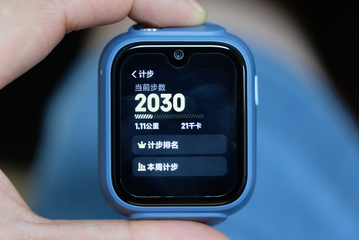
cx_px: 180
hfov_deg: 17.1
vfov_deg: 11.4
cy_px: 120
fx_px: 1197
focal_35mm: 120
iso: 4000
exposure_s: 1/60
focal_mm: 80
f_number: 4
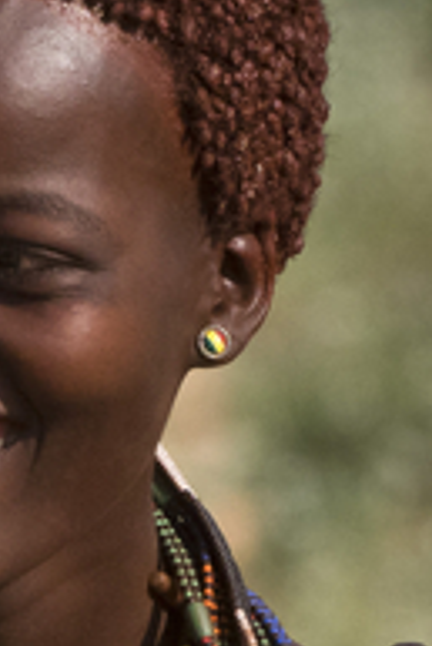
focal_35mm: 2592
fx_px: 46569
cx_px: -465
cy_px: 505
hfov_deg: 0.5
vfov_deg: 0.8
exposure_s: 1/1600
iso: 1600
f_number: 10
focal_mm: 300
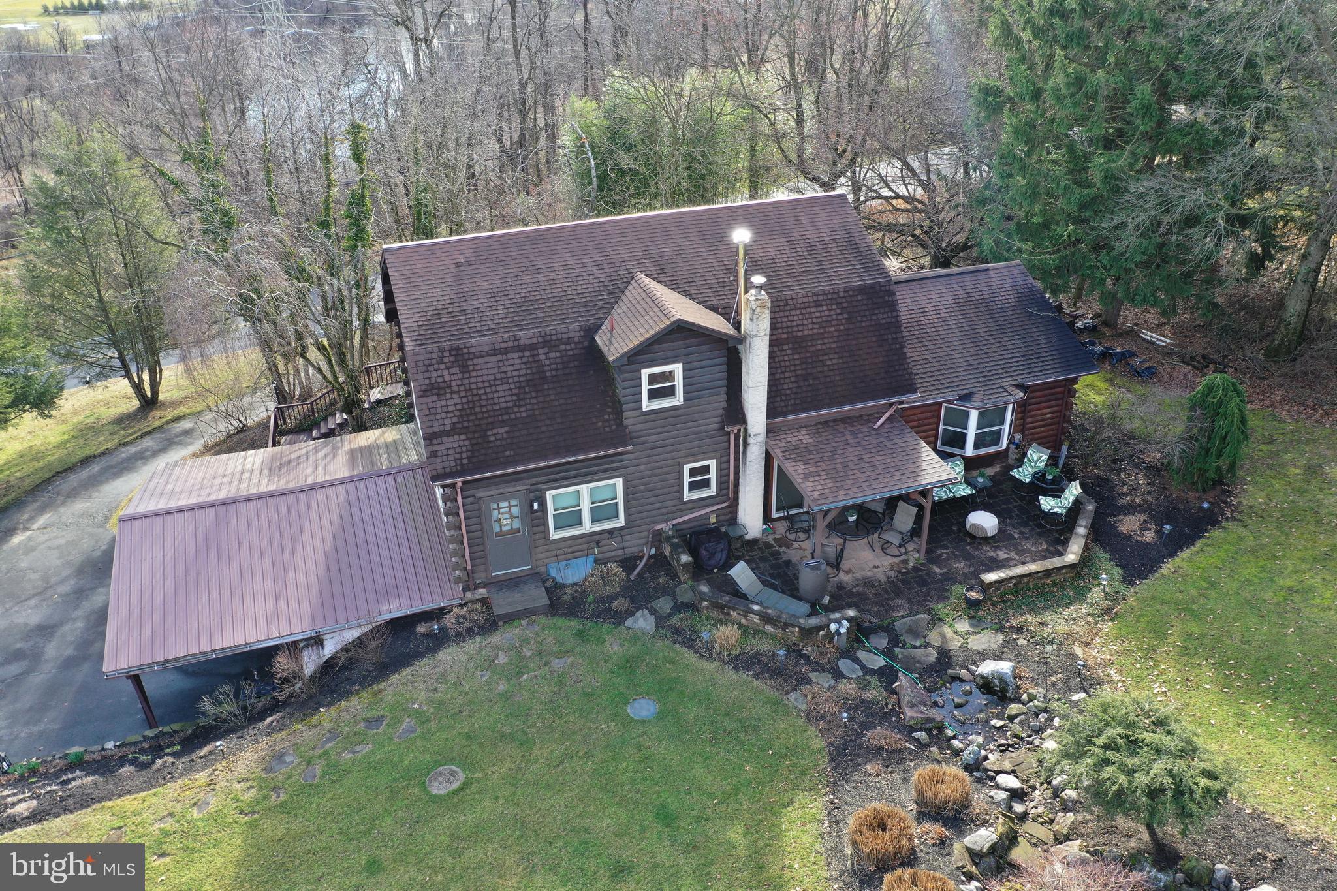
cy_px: 446
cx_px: 668
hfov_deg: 65.5
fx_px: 1040
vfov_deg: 46.4
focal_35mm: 28
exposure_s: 1/100
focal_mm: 10.26
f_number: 4
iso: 100
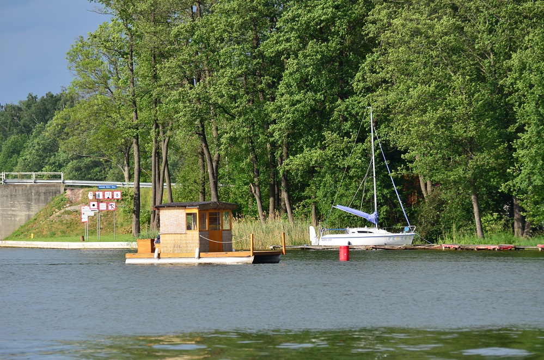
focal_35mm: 248
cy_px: 180
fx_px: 3731
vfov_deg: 5.5
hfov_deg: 8.3
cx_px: 272
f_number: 5
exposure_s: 1/3200
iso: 640
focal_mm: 165
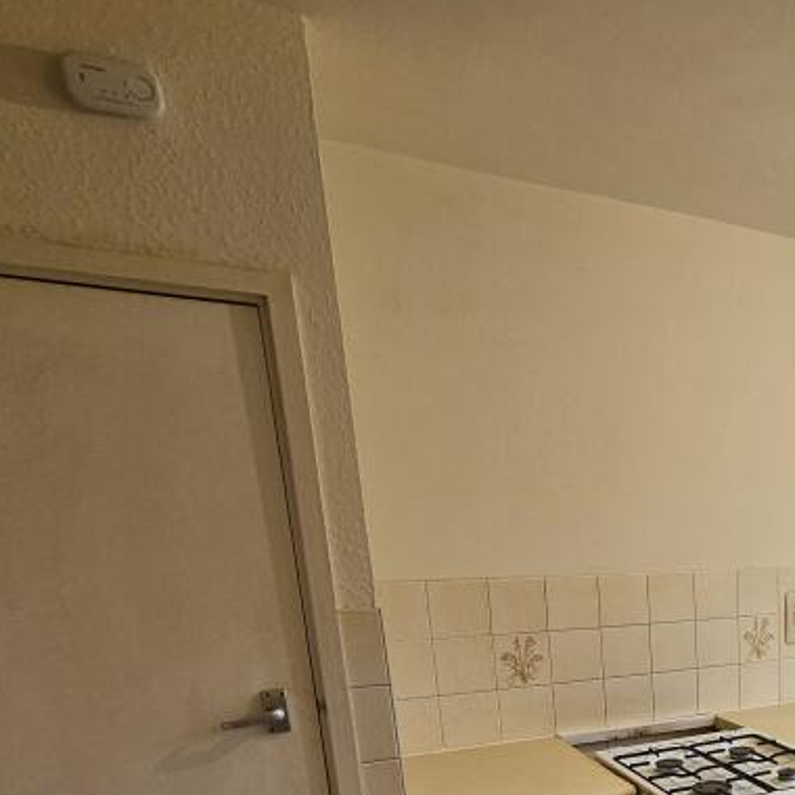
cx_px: 877
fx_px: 805
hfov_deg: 41.6
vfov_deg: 46.9
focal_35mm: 31
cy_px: 726
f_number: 2.2
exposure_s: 1/50
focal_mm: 2.2
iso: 200
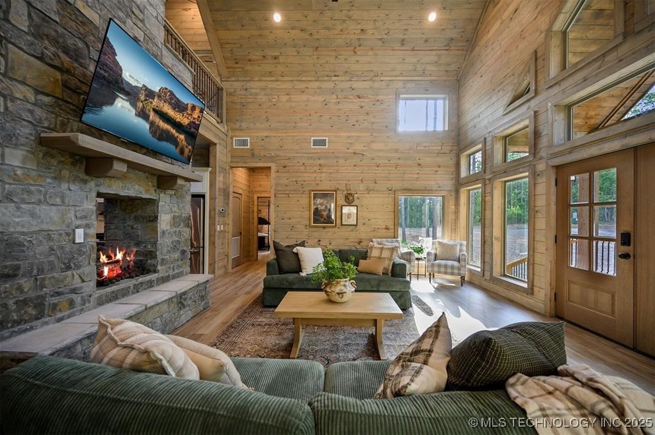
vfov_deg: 81.1
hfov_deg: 104.3
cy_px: 218
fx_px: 254
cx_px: 328
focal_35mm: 14
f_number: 4
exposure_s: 1/125
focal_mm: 14
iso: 640
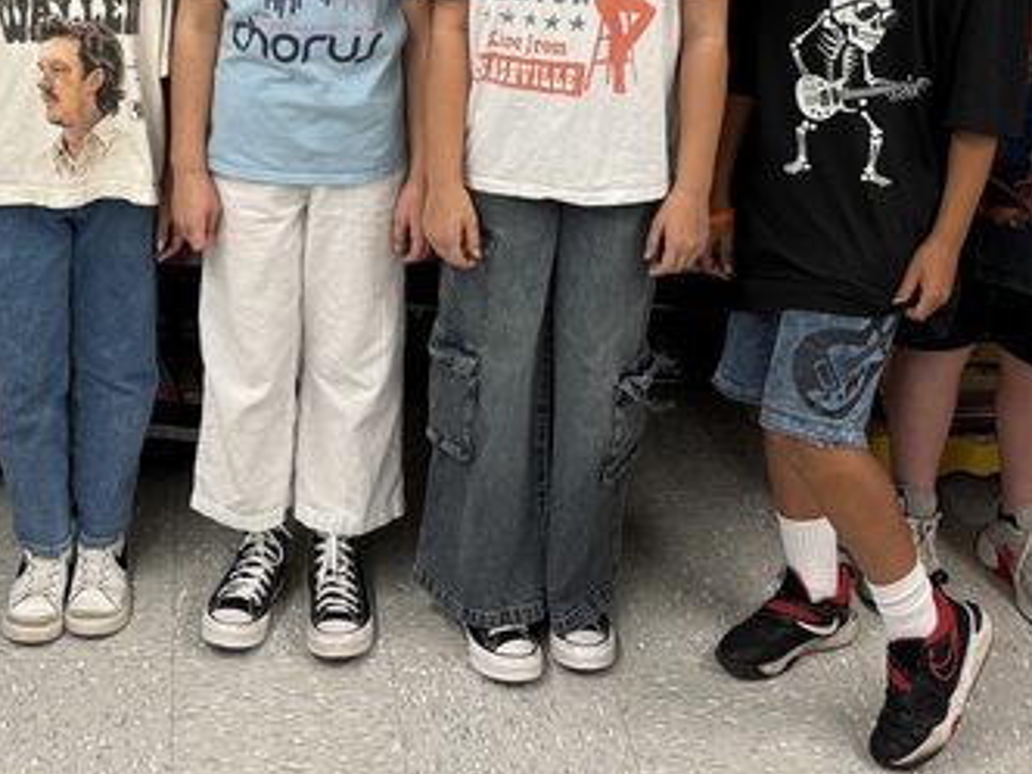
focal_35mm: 74
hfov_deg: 26.2
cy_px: 9
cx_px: 389
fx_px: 2206
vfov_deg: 19.4
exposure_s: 1/63
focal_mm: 6.76
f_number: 1.78
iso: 125
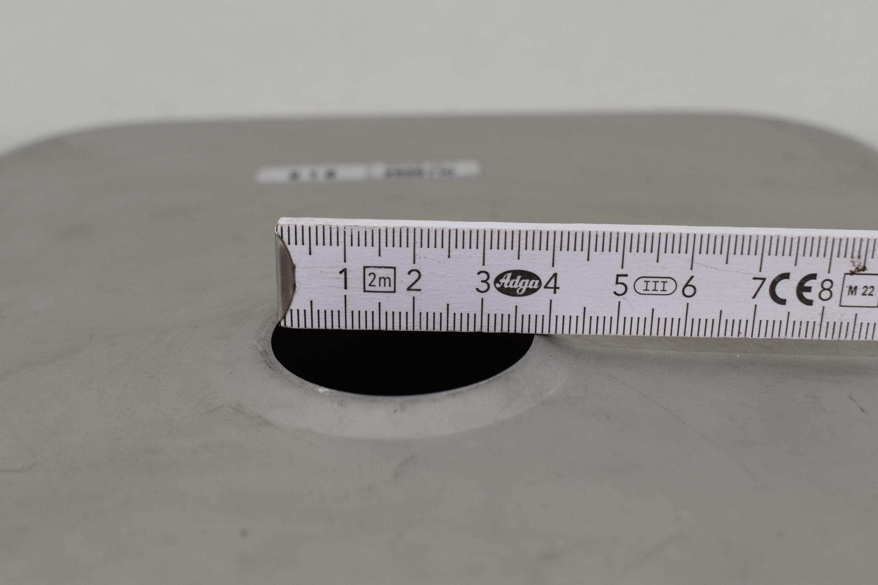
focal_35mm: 48
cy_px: 292
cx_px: 439
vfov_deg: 28.1
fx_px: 1171
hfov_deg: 41.1
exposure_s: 1/60
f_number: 8
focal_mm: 32
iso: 360
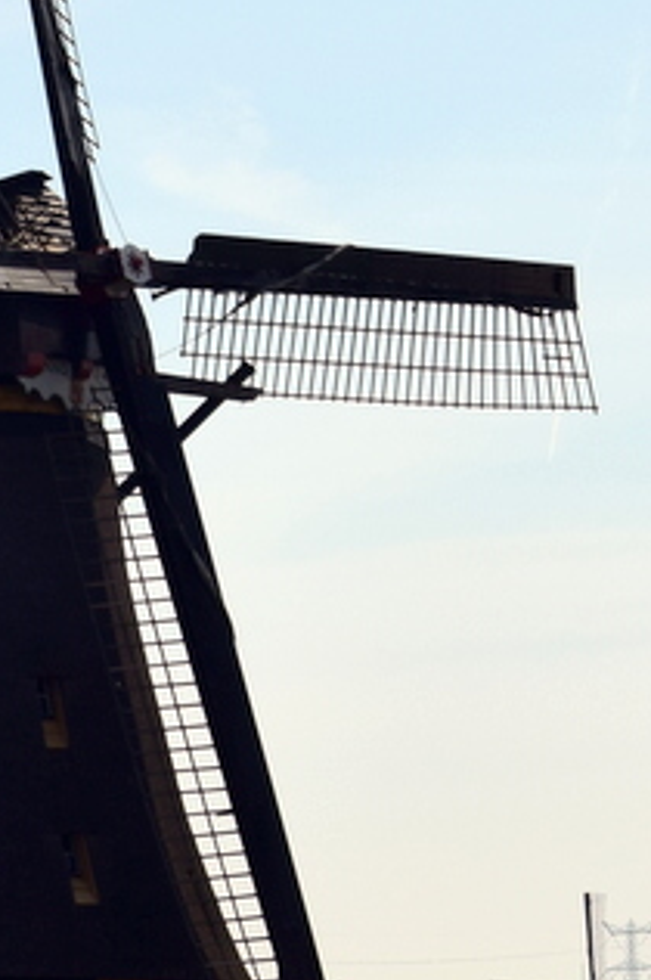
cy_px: 642
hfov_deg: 11.9
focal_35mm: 114
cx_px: 39
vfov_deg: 17.9
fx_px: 3099
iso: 125
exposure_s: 1/250
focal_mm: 30
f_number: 10
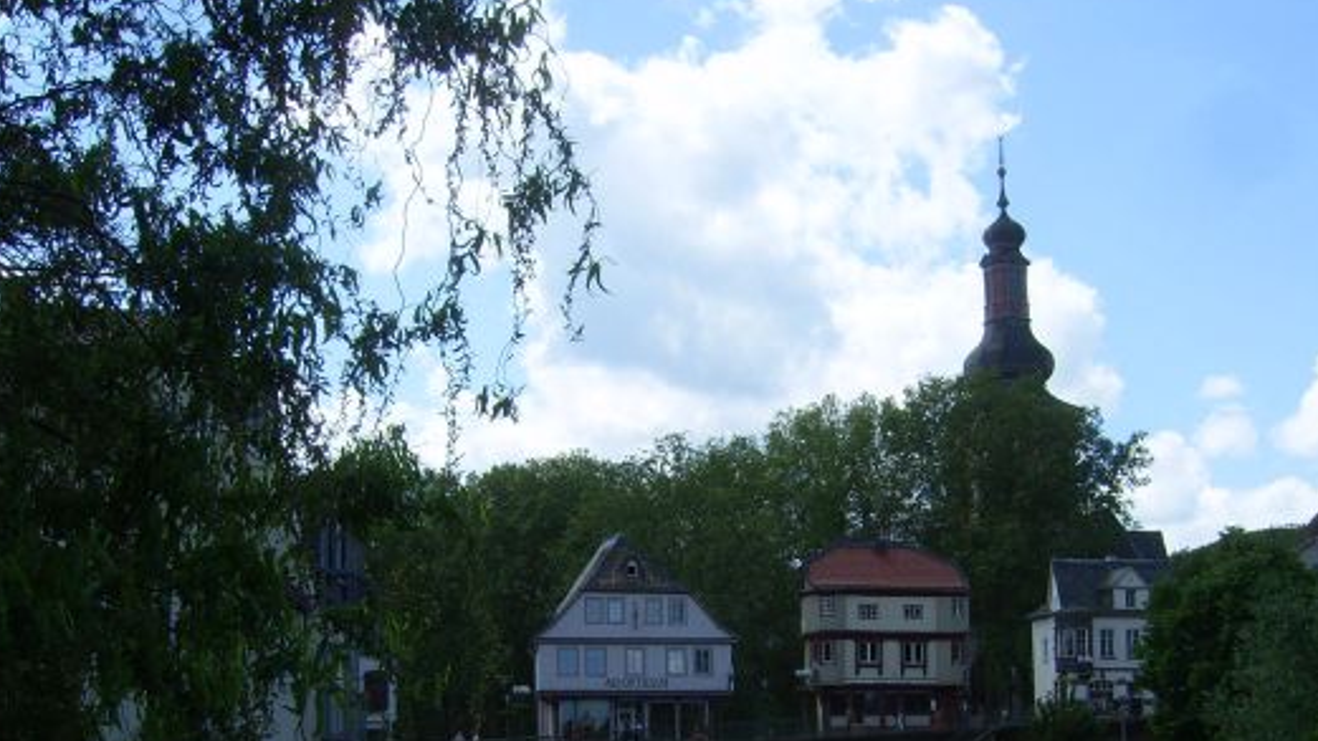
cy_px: 566
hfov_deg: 38.5
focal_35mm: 54
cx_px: 698
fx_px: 1887
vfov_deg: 22.0
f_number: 6.4
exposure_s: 1/320
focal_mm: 7.8
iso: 50
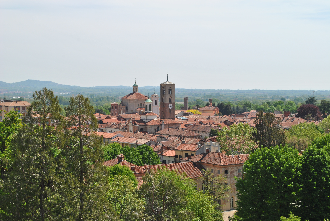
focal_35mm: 69
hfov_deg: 29.2
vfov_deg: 19.8
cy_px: 110
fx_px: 633
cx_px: 165
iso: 100
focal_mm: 46
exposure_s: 1/200
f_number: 10
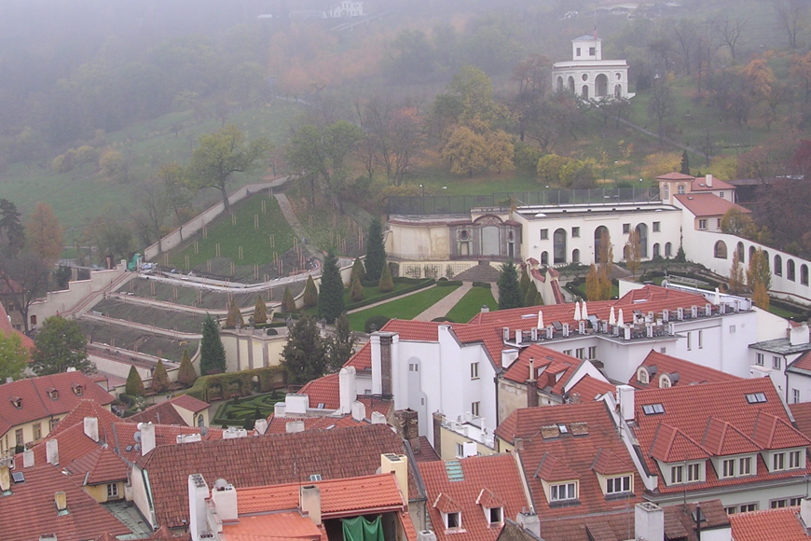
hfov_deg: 33.4
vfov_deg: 22.6
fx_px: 1352
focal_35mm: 60
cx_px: 362
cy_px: 249
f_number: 3.1
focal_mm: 7.5
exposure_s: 1/114
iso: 100
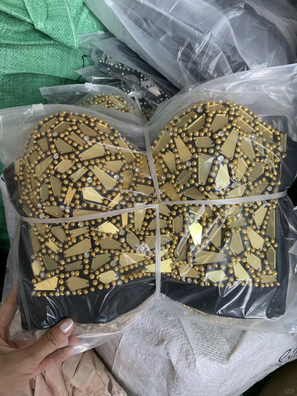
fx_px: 297
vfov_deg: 67.3
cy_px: 198
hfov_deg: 53.1
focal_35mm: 26
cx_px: 148
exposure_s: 1/72
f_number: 1.8
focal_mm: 4.25
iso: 100
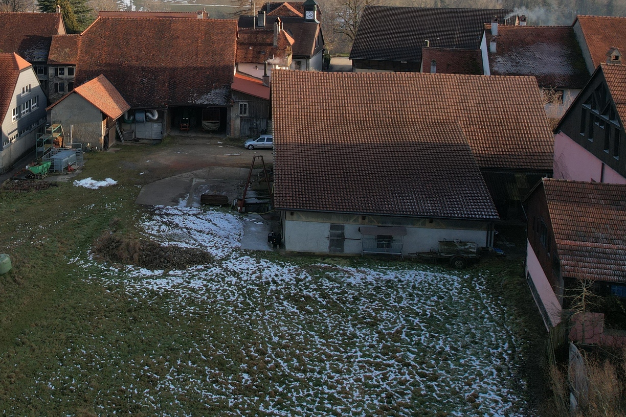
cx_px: 114
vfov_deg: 28.1
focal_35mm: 46
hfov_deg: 40.7
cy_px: 35
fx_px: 800
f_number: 2.8
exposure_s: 1/725
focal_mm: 8.38
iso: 100
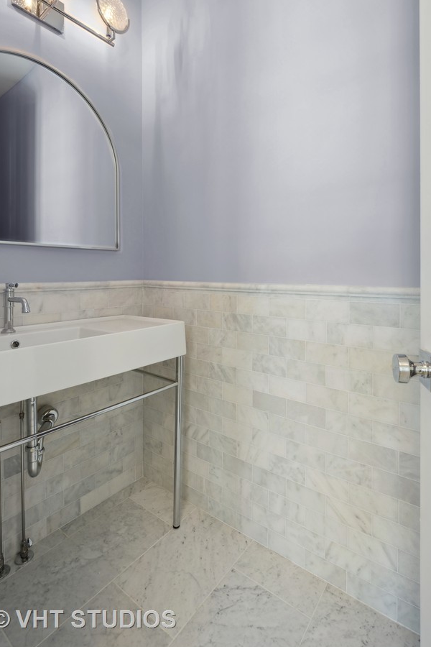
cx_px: 221
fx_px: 323
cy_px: 271
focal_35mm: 18
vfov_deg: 89.3
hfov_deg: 67.4
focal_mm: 15
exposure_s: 1/8
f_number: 9.5
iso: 200
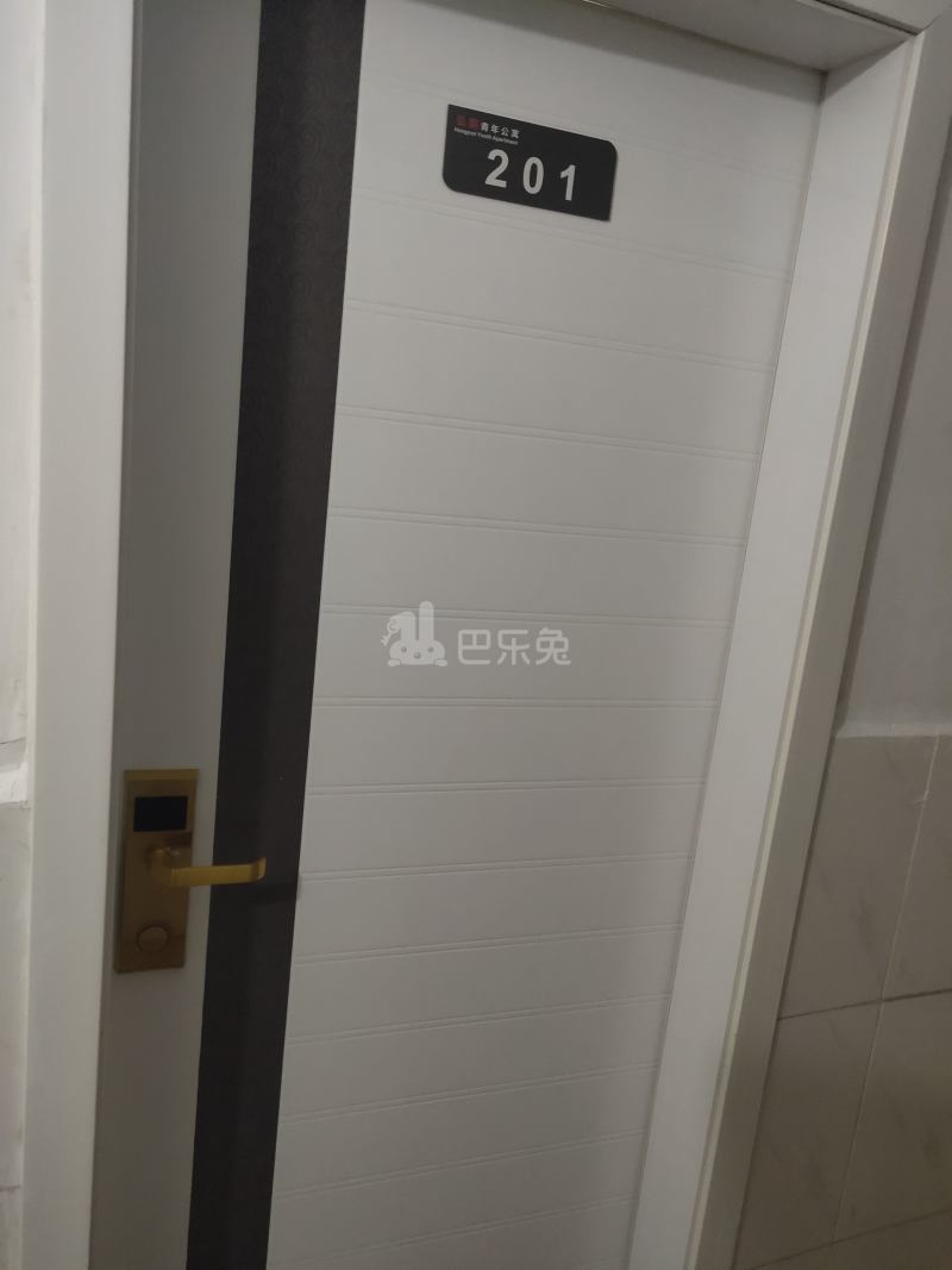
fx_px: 1064
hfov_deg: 48.2
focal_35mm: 29
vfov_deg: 61.7
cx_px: 476
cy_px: 635
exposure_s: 1/33
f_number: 1.8
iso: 427
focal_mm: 4.27
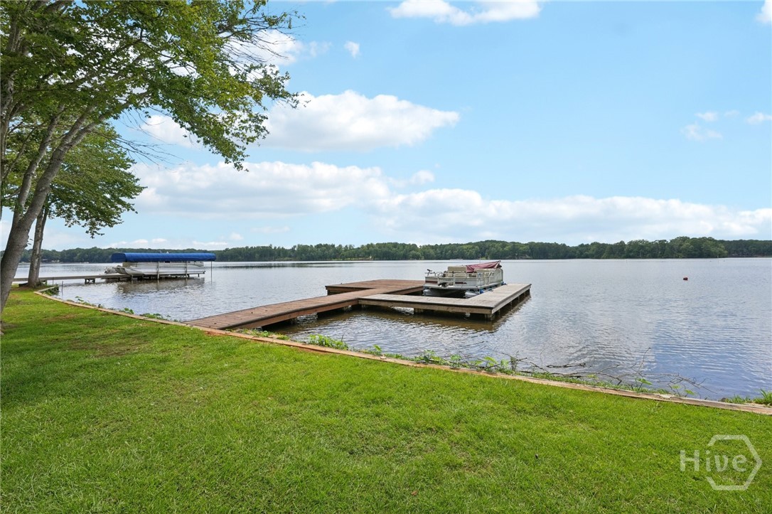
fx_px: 300
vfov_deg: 81.2
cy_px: 257
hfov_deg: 104.3
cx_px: 386
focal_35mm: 14
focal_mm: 14
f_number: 8
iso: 320
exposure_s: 1/1600
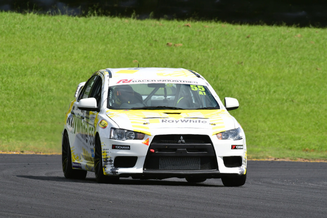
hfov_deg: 3.3
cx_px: 164
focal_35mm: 630
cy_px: 109
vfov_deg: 2.2
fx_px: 5724
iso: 400
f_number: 11
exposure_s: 1/640
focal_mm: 420
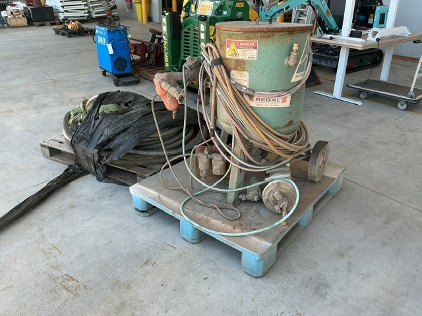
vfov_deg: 48.2
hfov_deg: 61.7
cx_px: 211
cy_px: 158
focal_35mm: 29
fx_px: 354
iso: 25
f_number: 1.8
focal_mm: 3
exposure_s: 1/188
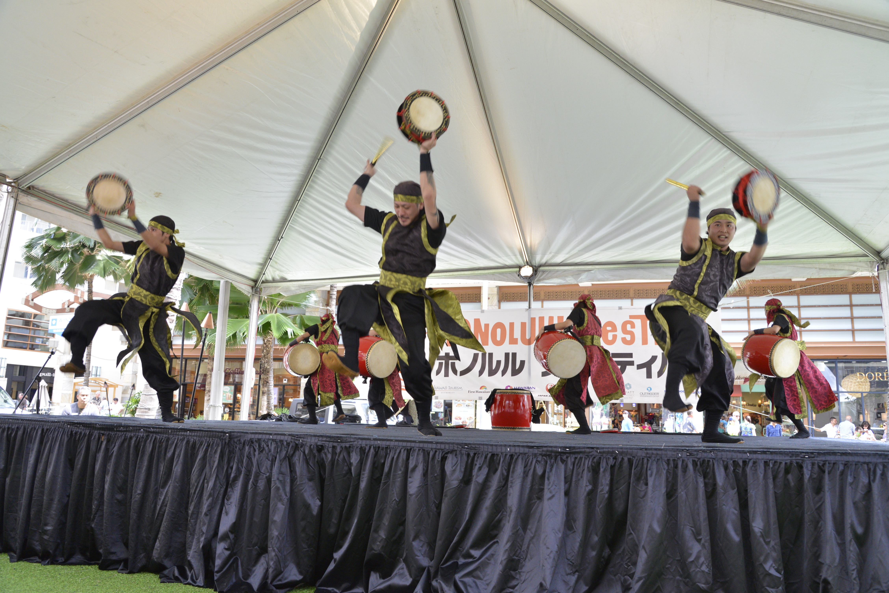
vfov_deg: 46.4
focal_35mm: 28
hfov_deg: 65.5
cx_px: 444
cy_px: 296
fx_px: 691
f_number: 6.3
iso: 1600
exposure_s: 1/125
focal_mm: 28
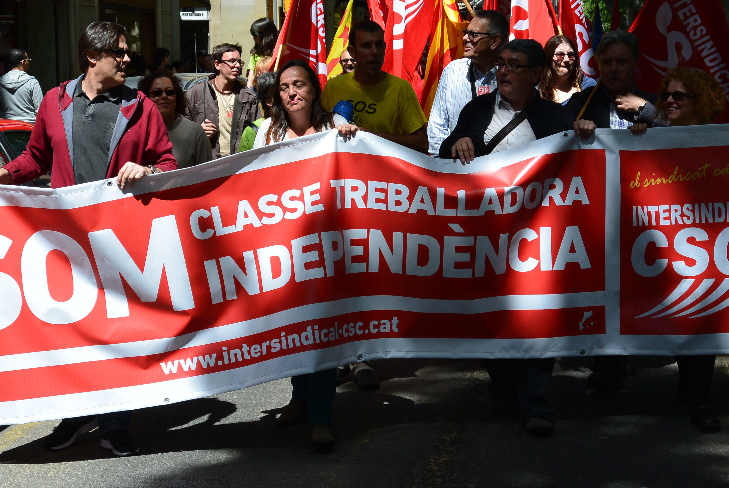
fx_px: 1622
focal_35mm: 80
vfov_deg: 17.1
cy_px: 227
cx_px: 376
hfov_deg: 25.3
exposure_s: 1/400
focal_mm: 27.5
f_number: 5.6
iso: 100
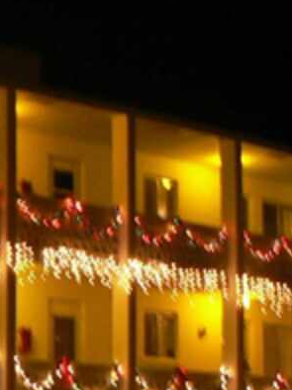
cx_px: 77
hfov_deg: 12.6
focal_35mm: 117
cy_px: 383
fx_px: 1317
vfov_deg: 16.5
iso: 200
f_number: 2.8
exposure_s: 1/4
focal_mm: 6
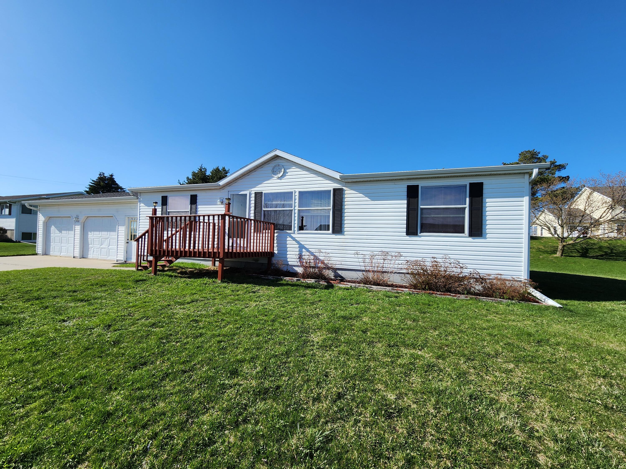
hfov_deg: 106.2
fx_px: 235
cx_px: 313
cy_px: 234
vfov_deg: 89.9
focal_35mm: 13
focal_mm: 2.2
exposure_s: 1/1874
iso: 50
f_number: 2.2
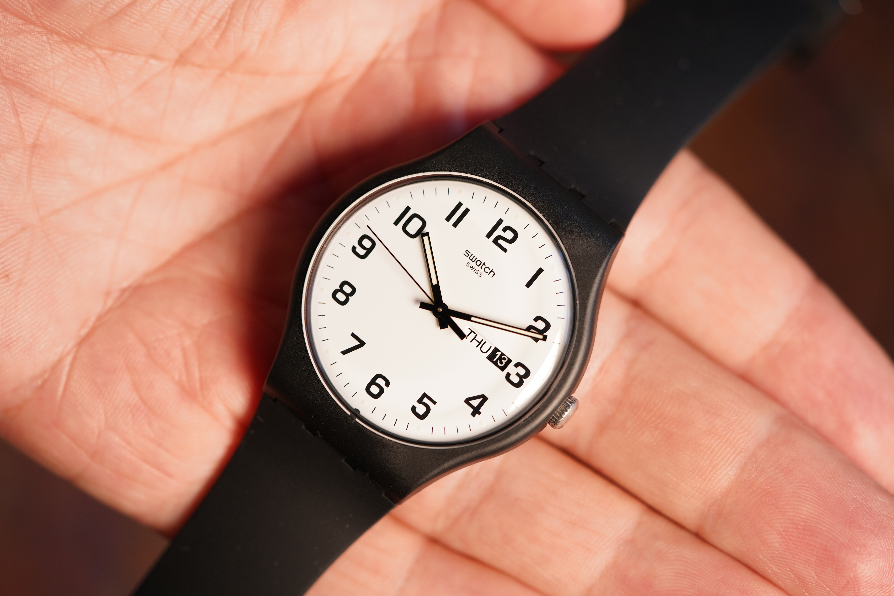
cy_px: 298
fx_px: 2235
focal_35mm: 90
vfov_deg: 15.2
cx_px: 447
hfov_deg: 22.6
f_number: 3.2
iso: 100
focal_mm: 90
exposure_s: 1/125
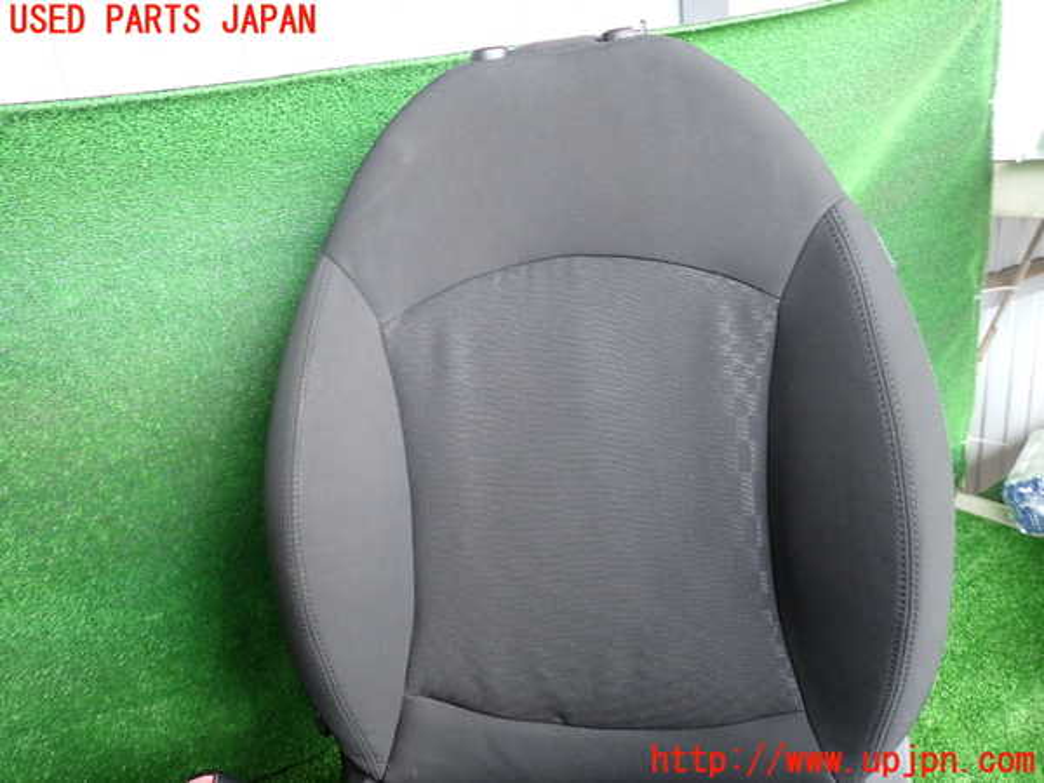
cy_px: 392
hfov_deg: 69.4
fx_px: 754
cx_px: 522
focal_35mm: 25
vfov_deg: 54.9
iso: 200
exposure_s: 1/40
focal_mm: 4.5
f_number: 2
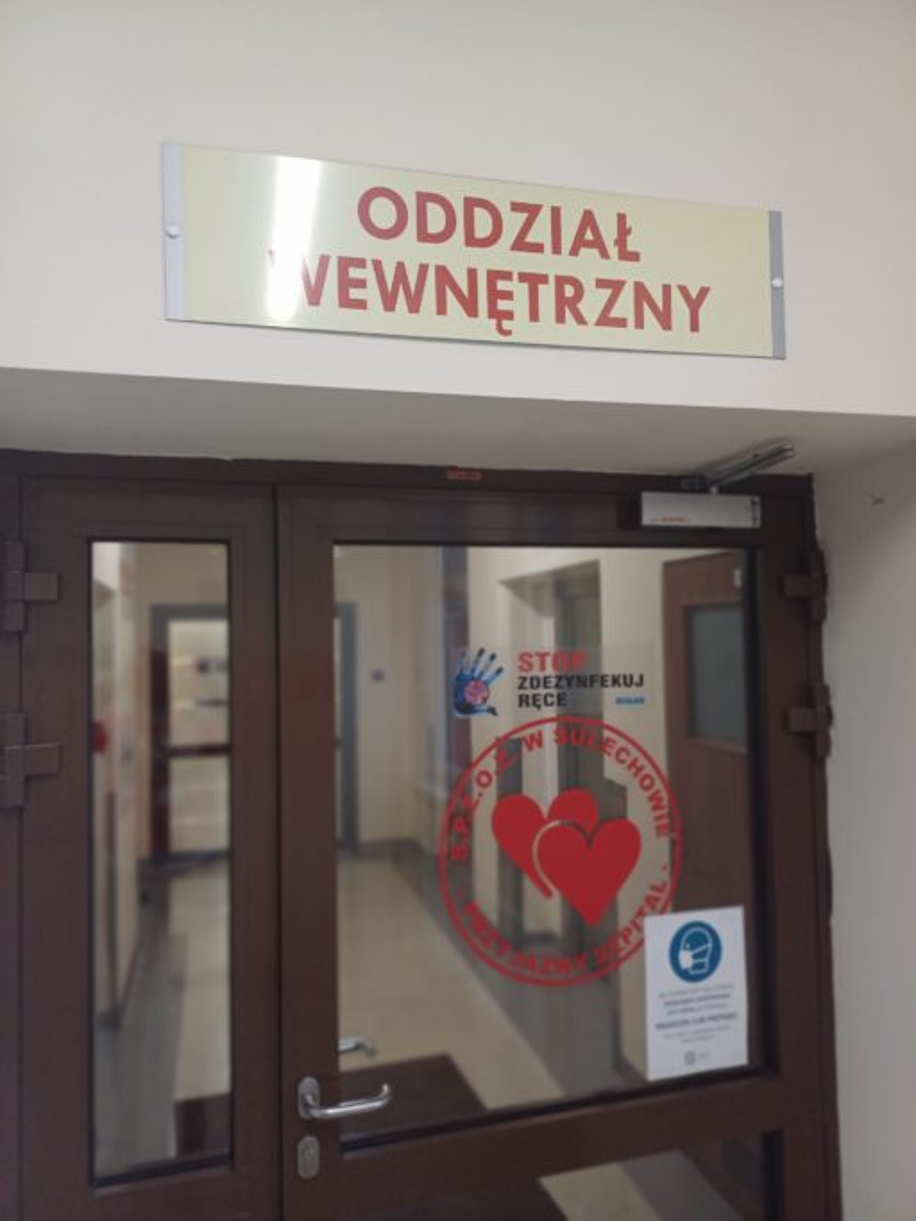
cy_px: 610
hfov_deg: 54.9
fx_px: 882
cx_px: 458
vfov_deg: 69.4
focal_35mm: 25
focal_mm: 4.65
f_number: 1.8
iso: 160
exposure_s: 1/50
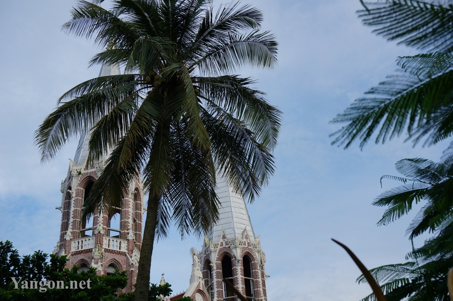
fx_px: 622
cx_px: 226
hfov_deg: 40.0
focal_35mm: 50
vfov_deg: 27.2
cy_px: 150
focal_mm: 33
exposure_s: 1/80
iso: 100
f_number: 8
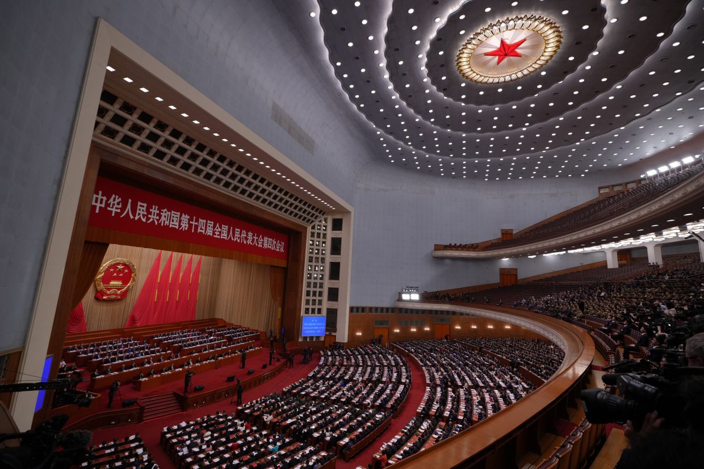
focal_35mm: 16
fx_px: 313
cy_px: 234
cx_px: 352
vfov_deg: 73.7
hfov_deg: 96.8
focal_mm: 16
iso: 800
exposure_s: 1/250
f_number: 4
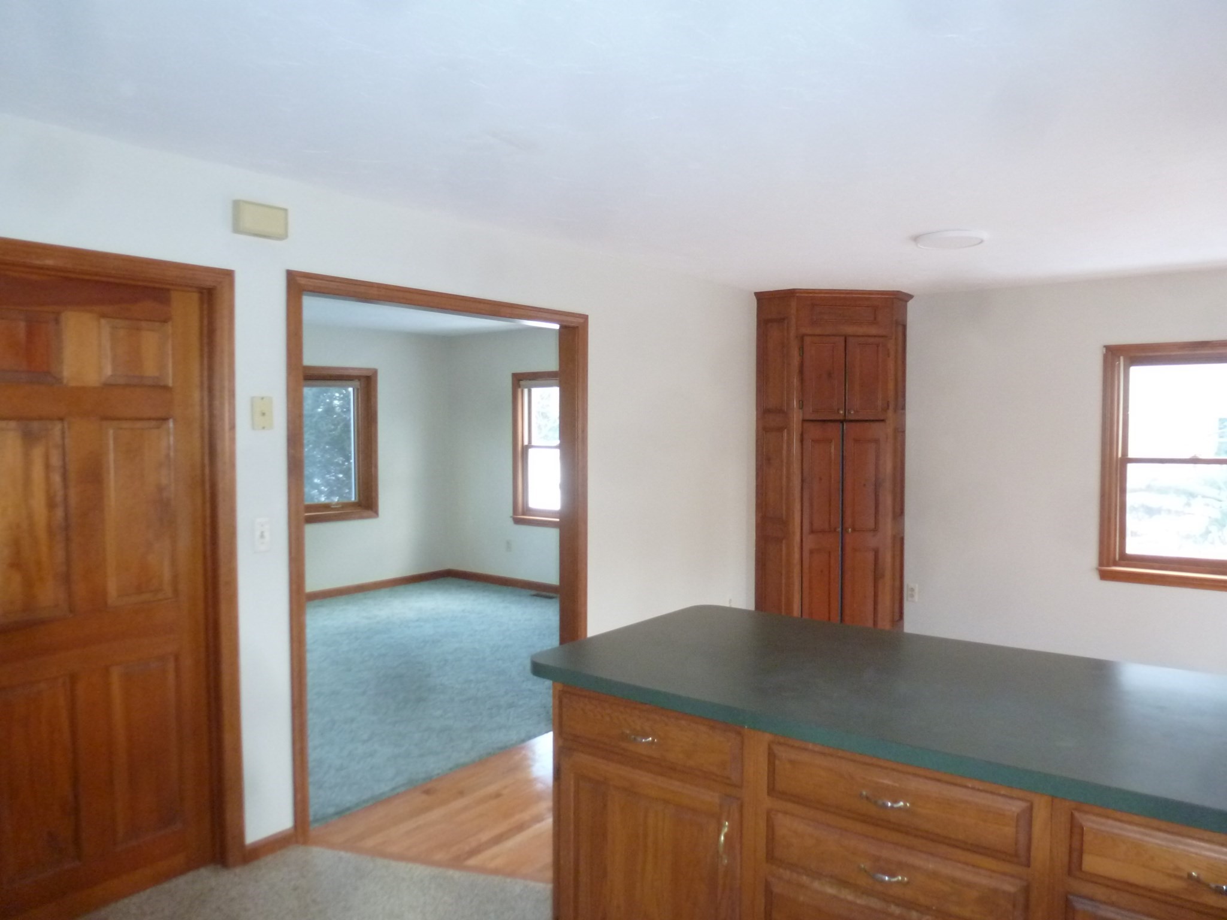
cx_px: 614
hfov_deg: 71.6
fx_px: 851
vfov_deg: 56.8
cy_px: 460
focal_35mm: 24
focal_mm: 4.3
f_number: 3.3
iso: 400
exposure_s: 1/60
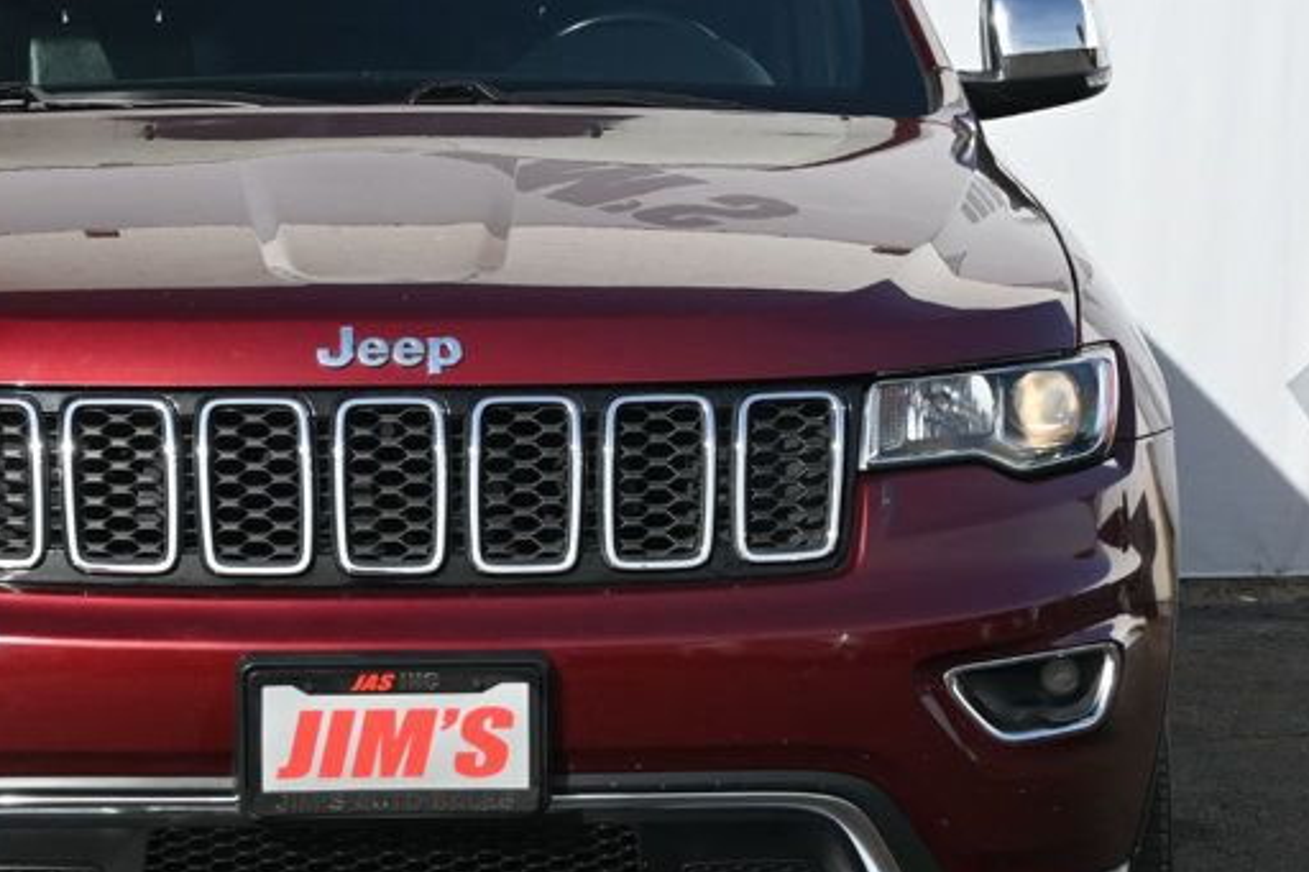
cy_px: 376
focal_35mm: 129
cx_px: 378
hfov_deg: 15.8
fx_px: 4689
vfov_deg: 10.6
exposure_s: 1/250
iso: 110
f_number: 6
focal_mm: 43
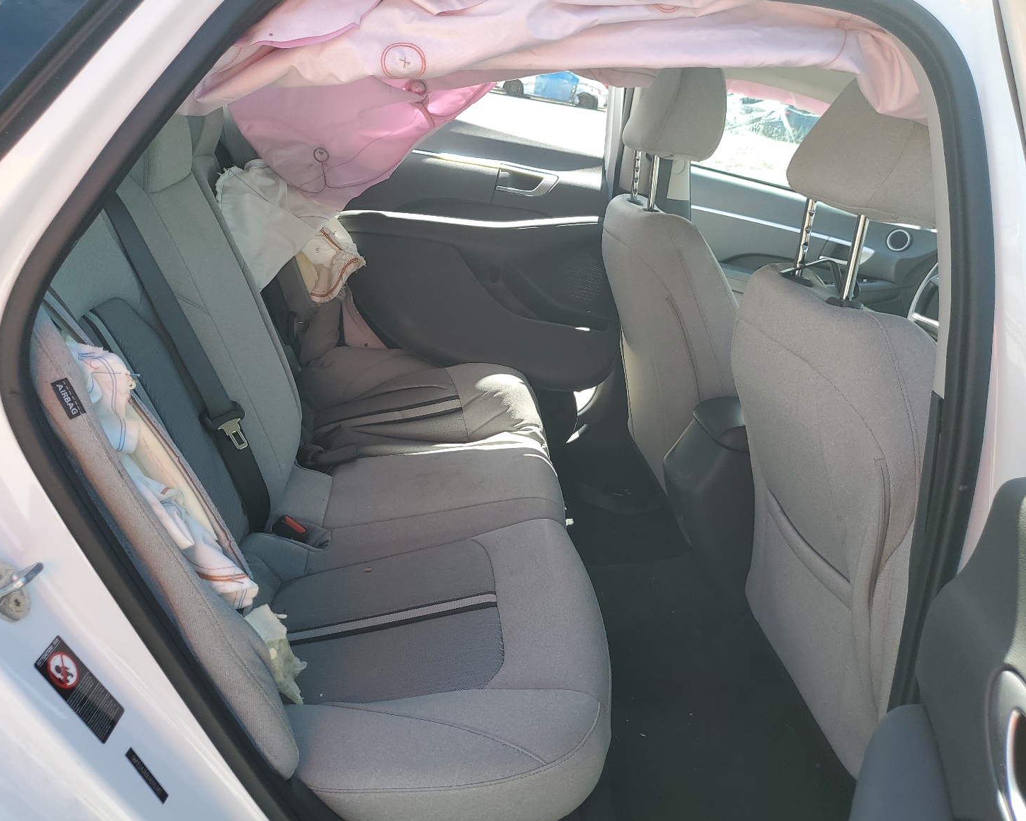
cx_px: 507
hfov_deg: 62.2
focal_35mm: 28
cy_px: 414
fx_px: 850
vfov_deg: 51.5
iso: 50
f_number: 1.5
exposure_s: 1/667
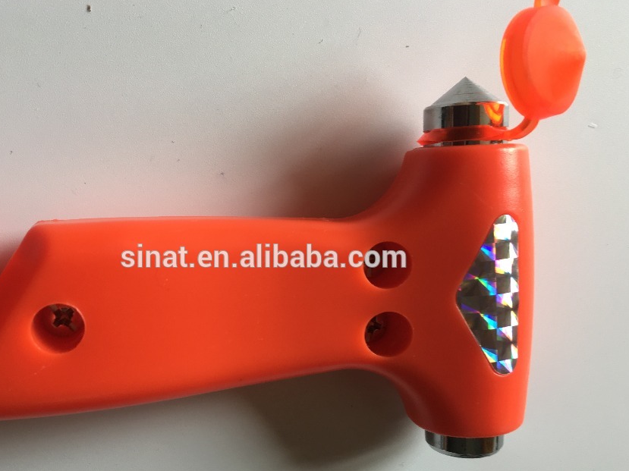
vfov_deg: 40.6
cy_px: 267
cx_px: 264
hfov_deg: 52.4
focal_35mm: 35
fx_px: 636
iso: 40
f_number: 2.2
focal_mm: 4.15
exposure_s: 1/100
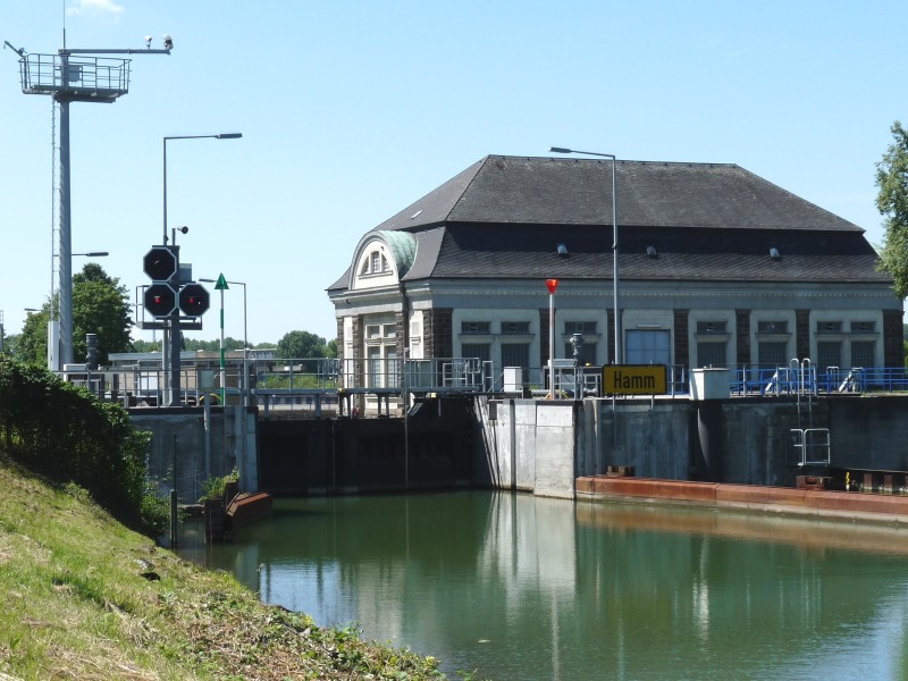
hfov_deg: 25.7
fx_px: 1994
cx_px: 454
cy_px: 340
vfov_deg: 19.4
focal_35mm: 76
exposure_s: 1/400
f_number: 5.6
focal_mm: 9.5
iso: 100
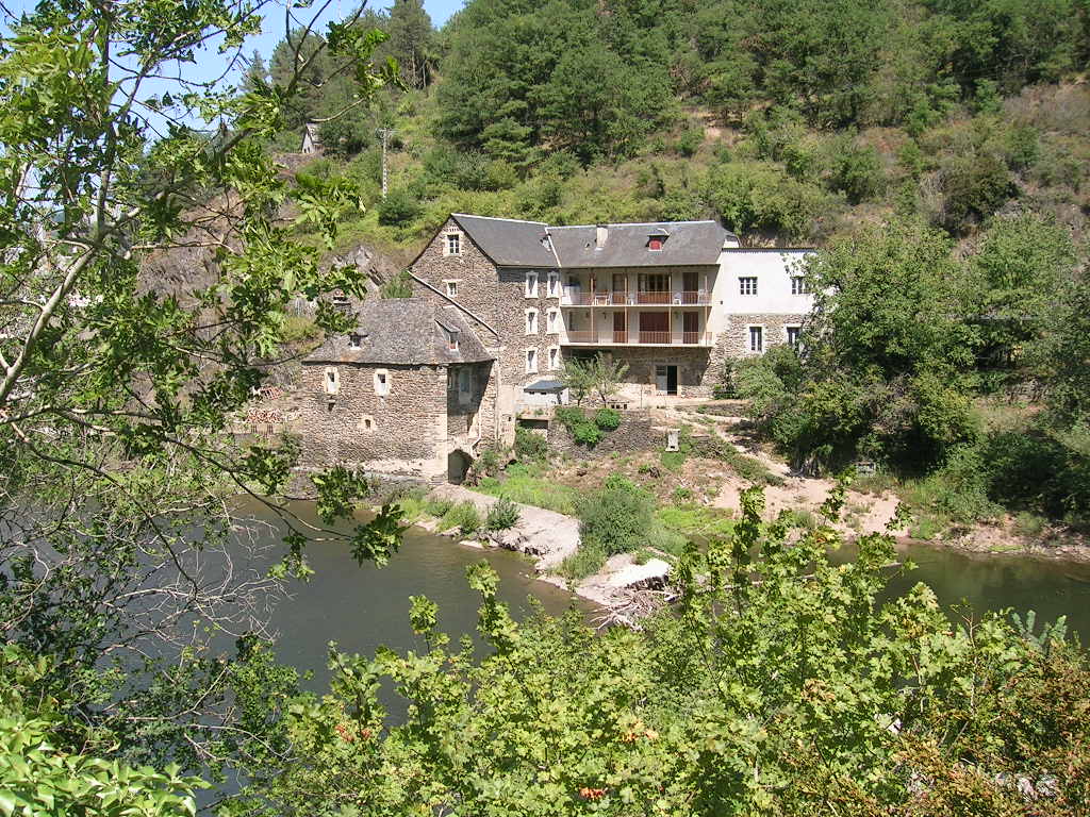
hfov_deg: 52.6
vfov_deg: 40.7
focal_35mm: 35
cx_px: 545
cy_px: 408
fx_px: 1102
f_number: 4.8
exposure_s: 1/224
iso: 50
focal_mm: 5.4
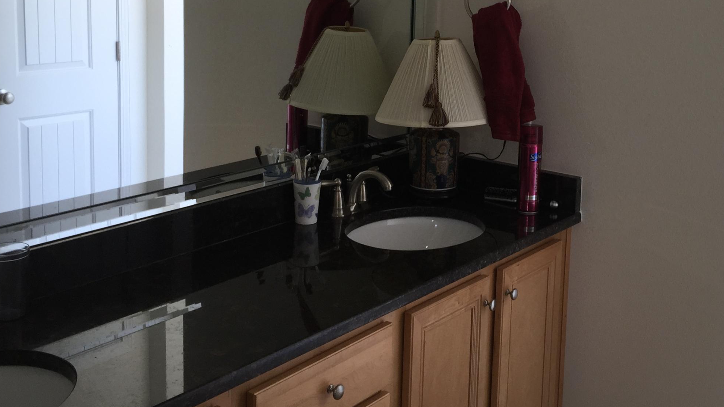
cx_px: 445
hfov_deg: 42.6
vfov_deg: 24.6
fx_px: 921
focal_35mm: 48
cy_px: 86
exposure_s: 1/67
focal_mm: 4.15
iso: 32
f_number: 2.2
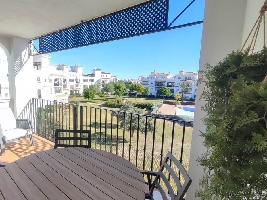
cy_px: 107
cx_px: 95
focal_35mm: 22
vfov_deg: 61.1
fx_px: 170
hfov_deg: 74.6
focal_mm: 1.65
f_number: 2.2
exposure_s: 1/873
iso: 50
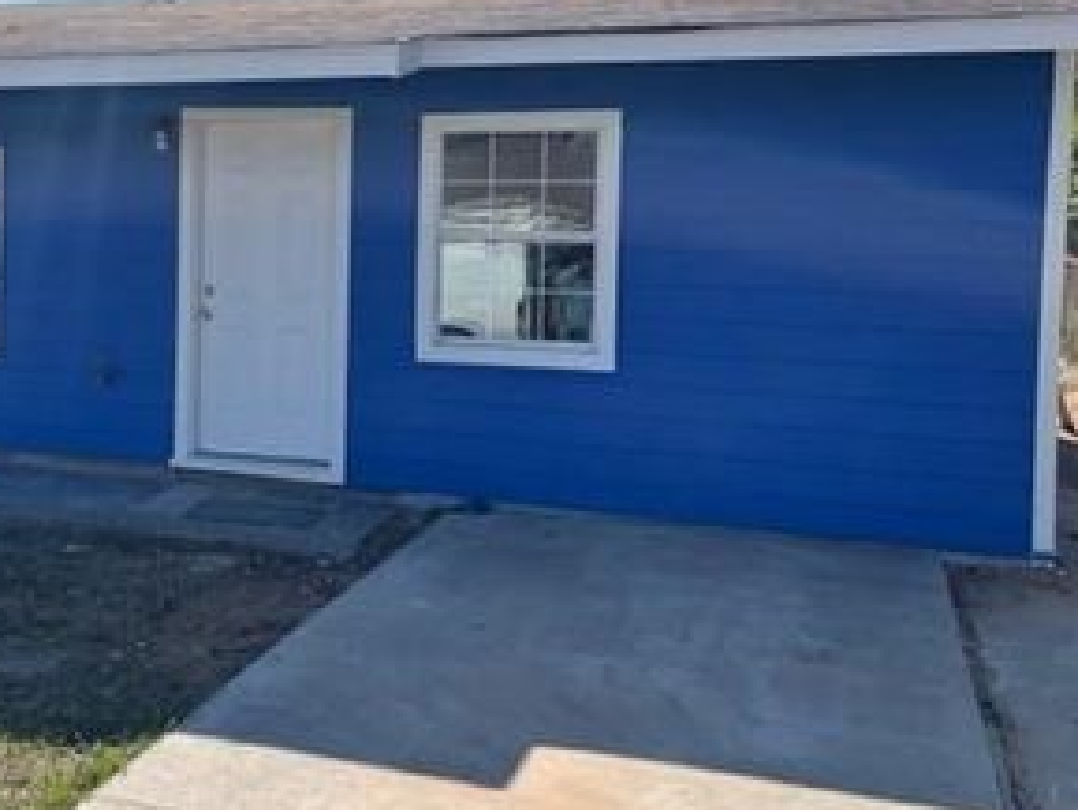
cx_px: 224
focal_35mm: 45
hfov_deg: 40.4
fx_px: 1402
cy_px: 293
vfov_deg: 32.0
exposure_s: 1/4651
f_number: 1.6
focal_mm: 4.2
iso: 32
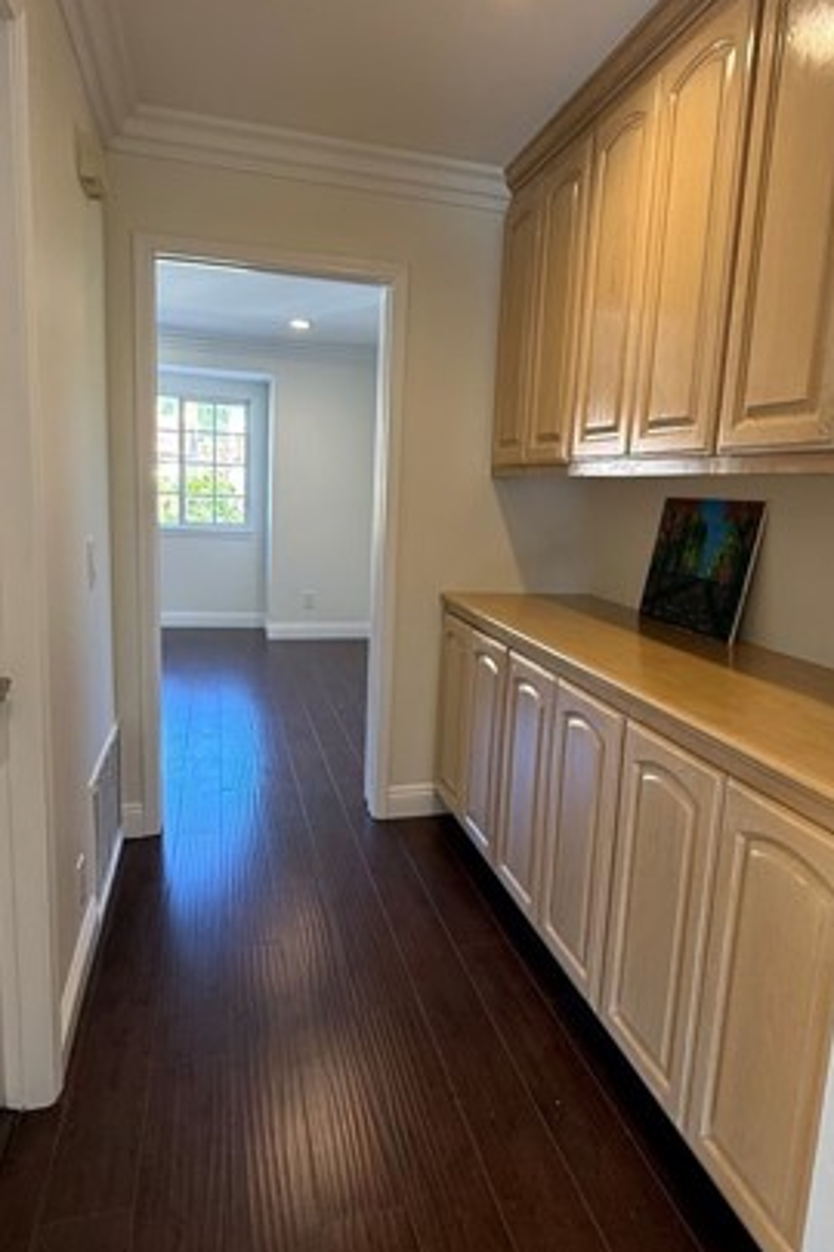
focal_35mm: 23
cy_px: 631
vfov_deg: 76.1
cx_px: 445
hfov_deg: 55.1
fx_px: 799
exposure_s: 1/120
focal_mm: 2.22
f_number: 2.2
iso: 250
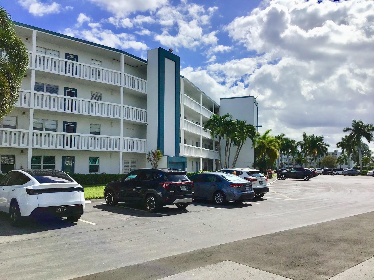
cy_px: 140
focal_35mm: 31
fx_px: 335
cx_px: 187
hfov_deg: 58.4
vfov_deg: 45.4
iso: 25
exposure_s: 1/3135
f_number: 2.4
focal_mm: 3.3
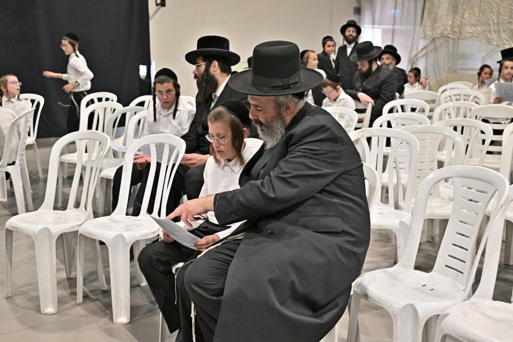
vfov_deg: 33.4
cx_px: 256
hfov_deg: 48.5
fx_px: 570
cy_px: 171
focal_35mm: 40
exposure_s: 1/160
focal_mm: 40
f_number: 4
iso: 800
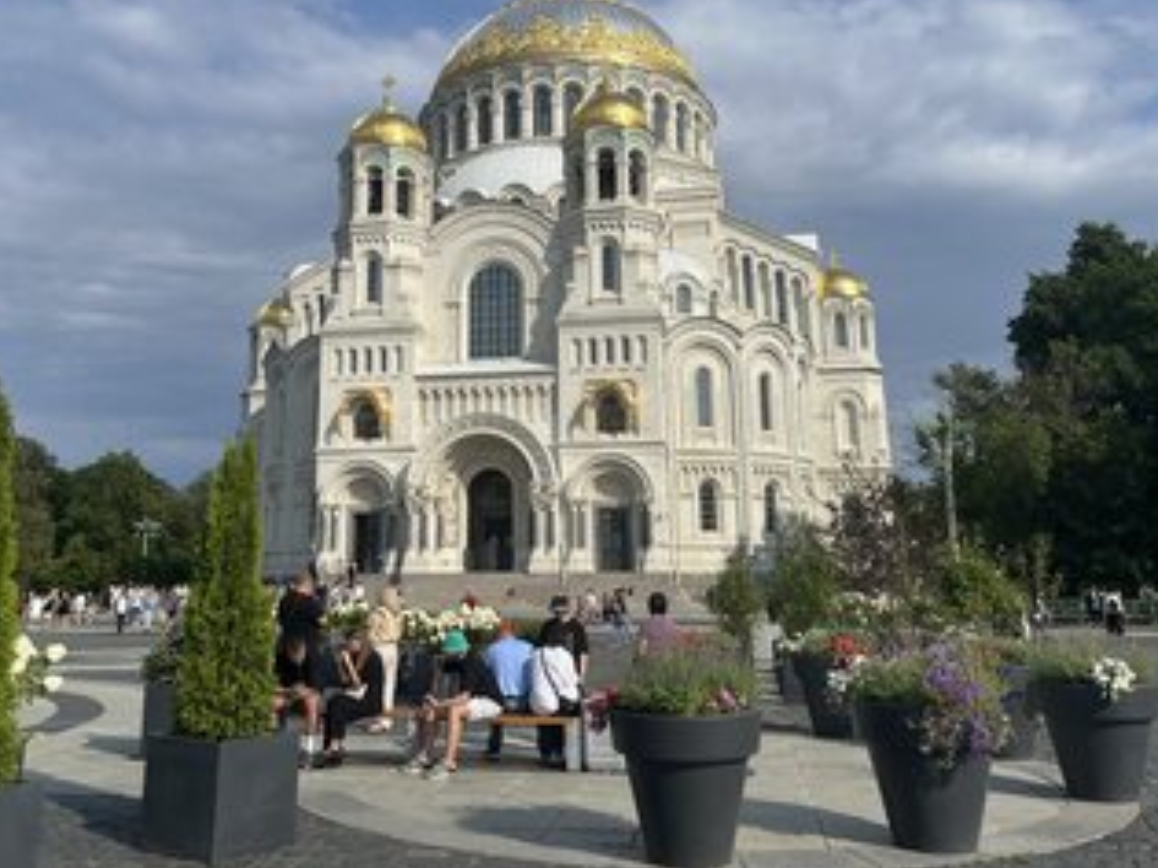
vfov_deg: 42.6
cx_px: 529
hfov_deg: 55.3
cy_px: 327
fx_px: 1104
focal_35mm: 33
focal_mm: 5.1
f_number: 1.6
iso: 50
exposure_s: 1/6173
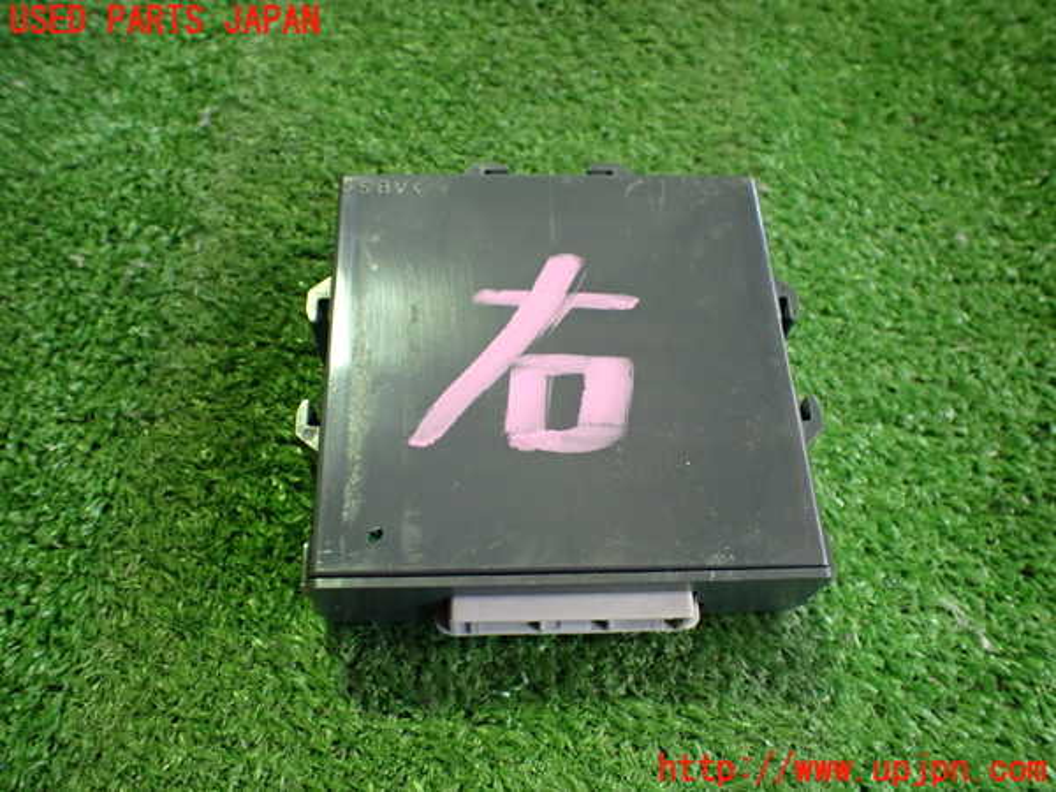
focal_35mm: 30
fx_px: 915
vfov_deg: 46.8
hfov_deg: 60.0
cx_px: 528
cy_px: 396
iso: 800
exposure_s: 1/60
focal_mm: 5.4
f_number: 2.3
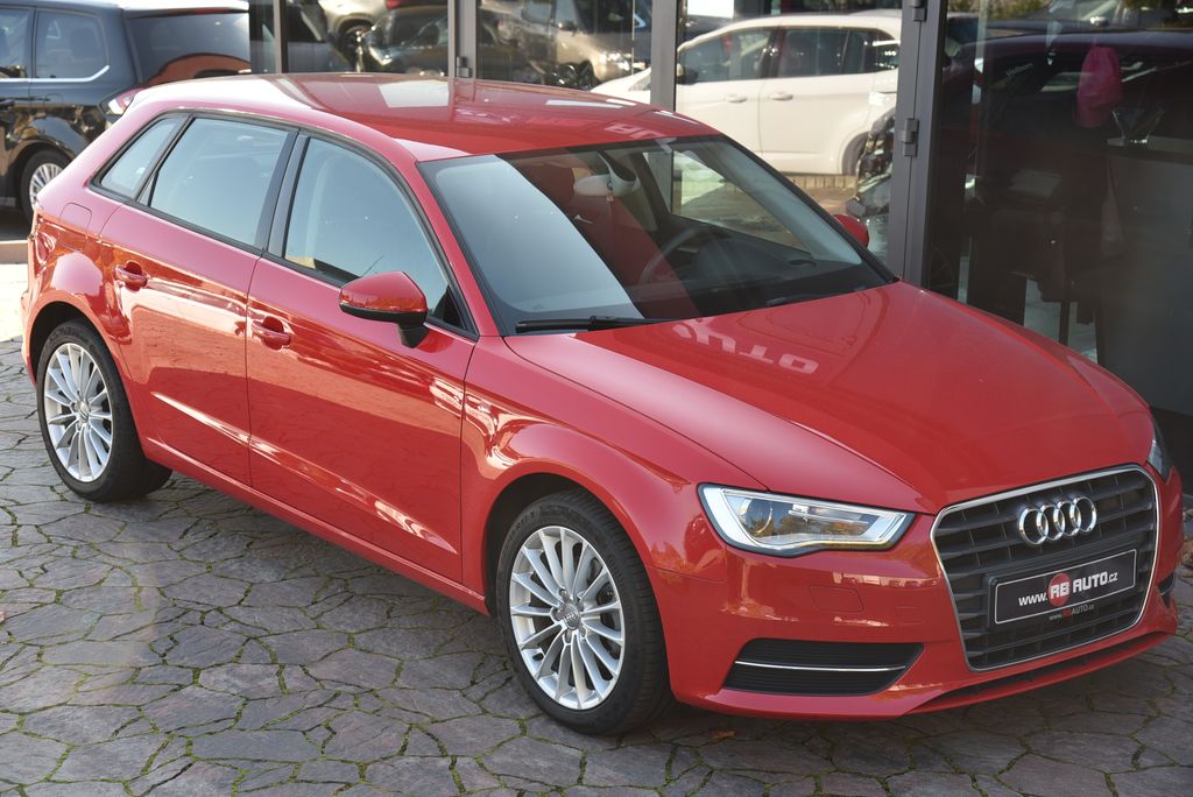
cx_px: 596
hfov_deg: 30.5
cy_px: 398
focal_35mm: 66
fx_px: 2188
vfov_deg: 20.6
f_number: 7.1
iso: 500
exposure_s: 1/200
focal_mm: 66
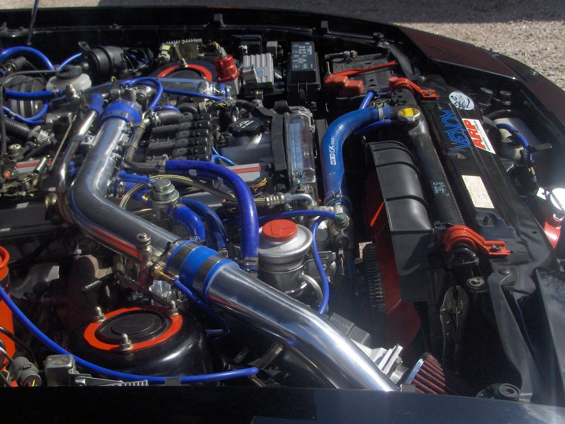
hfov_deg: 34.3
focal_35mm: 56
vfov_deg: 26.1
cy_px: 212
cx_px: 282
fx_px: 914
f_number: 5.3
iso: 100
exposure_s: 1/658
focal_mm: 9.19
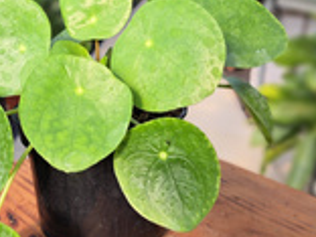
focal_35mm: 54
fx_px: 493
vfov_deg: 27.0
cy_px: 97
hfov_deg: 35.0
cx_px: 90
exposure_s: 1/169
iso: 50
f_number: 1.8
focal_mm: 5.23
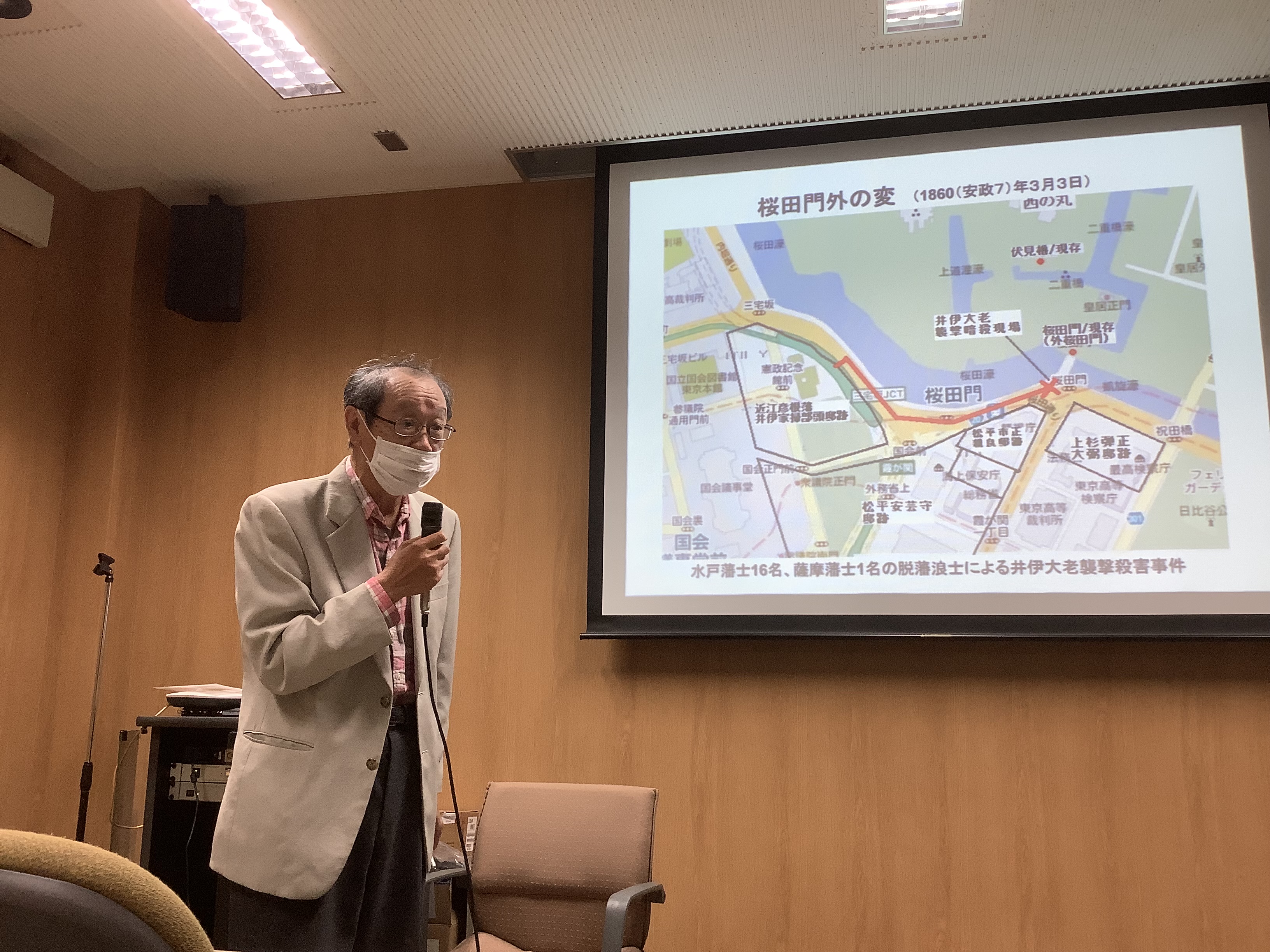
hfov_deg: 58.4
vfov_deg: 45.4
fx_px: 1137
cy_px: 476
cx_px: 635
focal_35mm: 31
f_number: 2.4
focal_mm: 3.3
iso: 64
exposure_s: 1/50
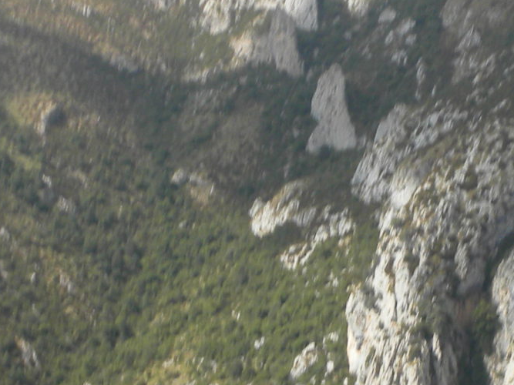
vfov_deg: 10.1
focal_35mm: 142
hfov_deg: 13.9
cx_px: 273
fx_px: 2108
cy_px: 577
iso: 64
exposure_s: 1/73.3
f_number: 10
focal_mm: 6.6
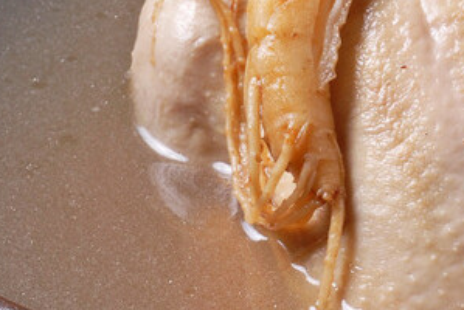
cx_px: 475
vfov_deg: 4.2
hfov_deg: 6.2
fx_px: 4270
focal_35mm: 331
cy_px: 89
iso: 100
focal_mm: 55
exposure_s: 1/100
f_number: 11
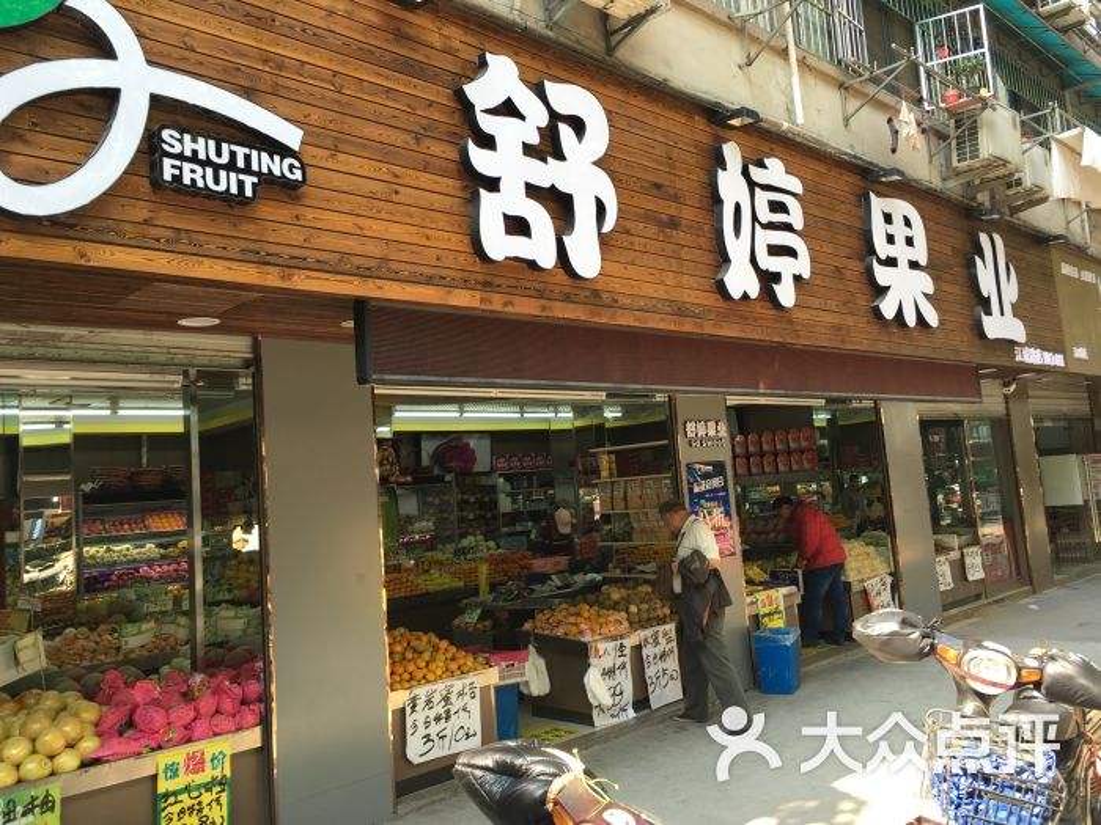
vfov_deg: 48.2
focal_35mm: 29
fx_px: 922
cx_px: 550
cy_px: 412
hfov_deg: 61.7
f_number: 2.2
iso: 25
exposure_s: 1/110
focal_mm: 4.15
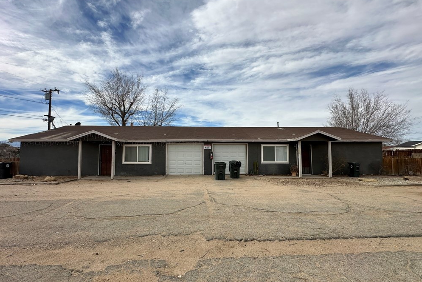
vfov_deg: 77.3
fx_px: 176
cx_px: 209
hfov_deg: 100.4
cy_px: 144
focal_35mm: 15
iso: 50
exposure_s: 1/3040
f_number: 2.2
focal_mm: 2.22
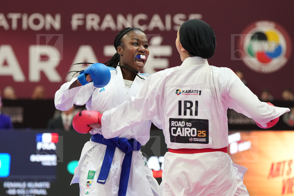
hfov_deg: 12.7
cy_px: 98
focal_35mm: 162
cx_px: 147
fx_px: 1323
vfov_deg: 8.5
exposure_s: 1/1000
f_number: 2.8
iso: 2000
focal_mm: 108
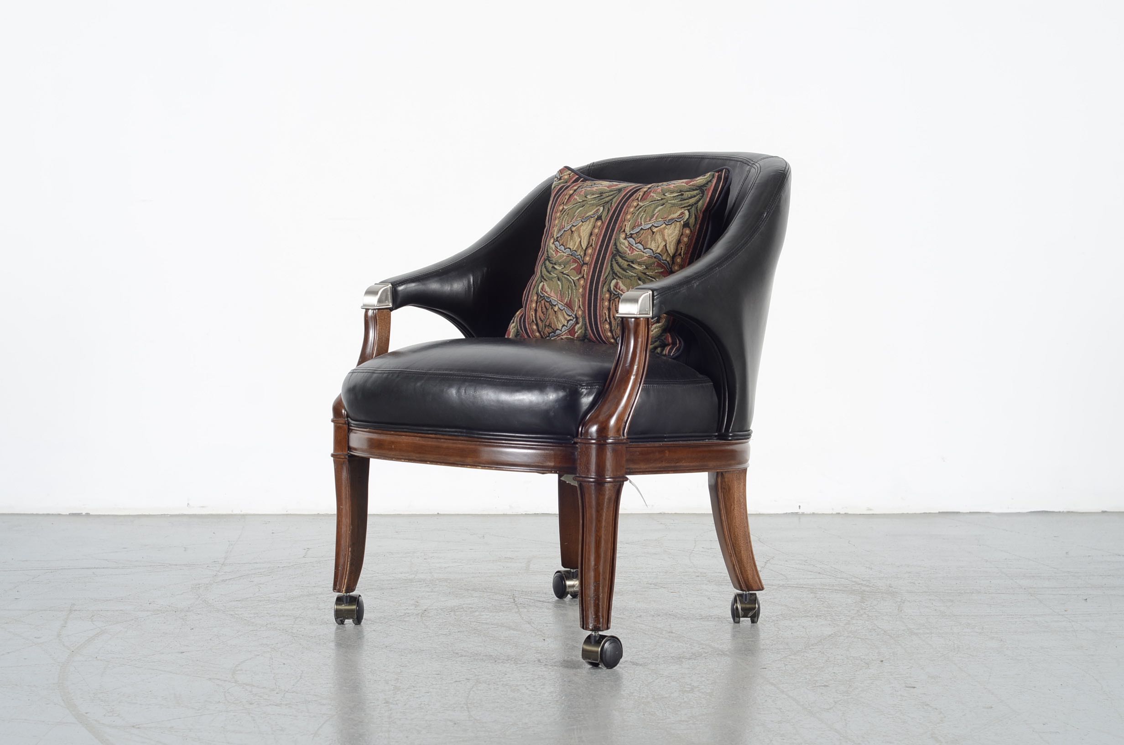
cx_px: 562
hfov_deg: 27.0
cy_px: 372
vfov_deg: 18.1
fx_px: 2337
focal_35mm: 75
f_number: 5.6
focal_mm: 50
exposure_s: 1/100
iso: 100
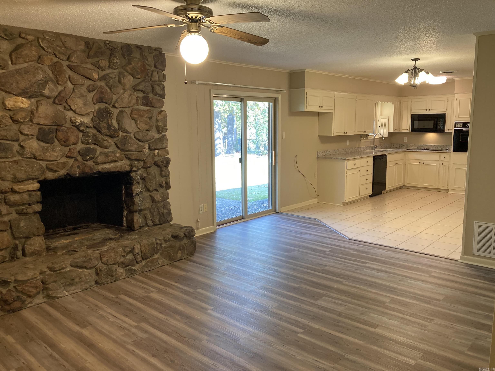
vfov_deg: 49.7
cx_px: 248
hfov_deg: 63.4
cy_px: 186
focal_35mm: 28
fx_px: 400
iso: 100
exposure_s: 1/60
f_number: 1.8
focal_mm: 3.99
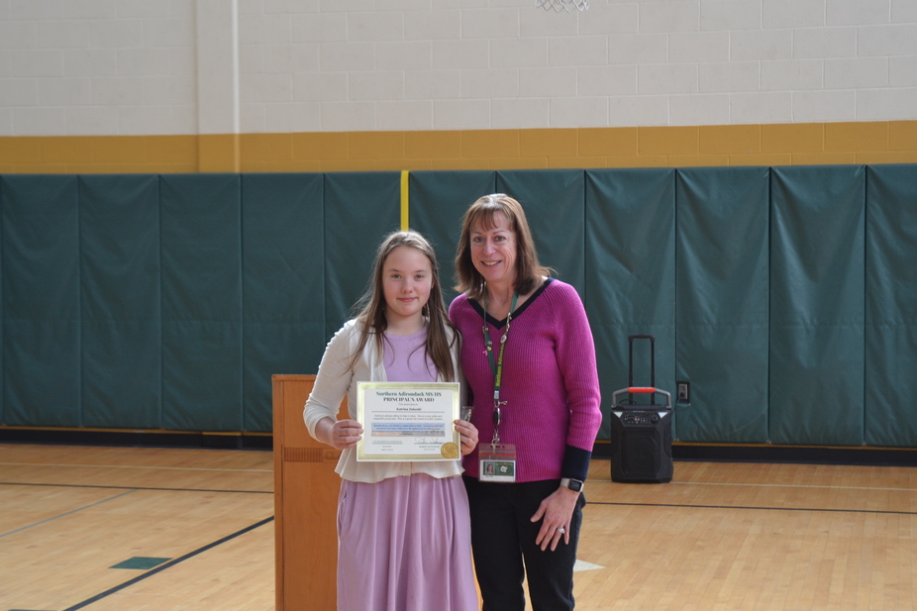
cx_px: 461
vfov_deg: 18.7
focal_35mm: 73
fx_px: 1859
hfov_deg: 27.7
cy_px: 309
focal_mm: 44
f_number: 5.6
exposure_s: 1/125
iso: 400
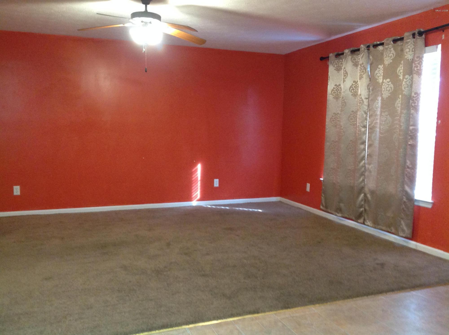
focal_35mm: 35
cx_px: 224
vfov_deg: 40.6
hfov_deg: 52.7
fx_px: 453
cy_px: 168
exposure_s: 1/15
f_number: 2.4
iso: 320
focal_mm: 4.28
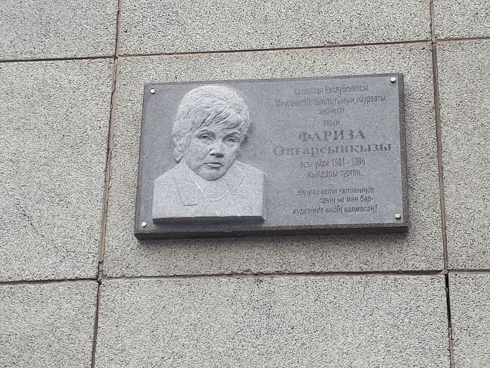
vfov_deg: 51.4
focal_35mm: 27
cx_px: 245
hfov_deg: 65.3
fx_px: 382
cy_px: 184
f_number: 1.9
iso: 40
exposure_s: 1/231
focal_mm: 3.6
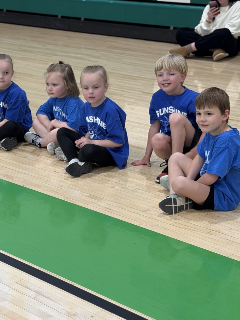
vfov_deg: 39.7
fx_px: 444
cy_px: 160
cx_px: 120
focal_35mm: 48
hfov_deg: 30.3
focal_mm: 6.76
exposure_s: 1/70
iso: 100
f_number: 1.78
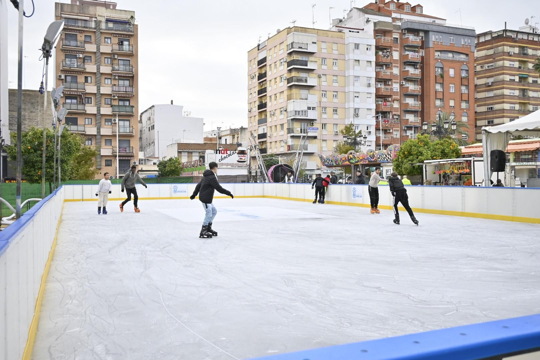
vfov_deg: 39.2
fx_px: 506
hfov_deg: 56.1
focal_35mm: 34
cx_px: 270
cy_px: 180
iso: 320
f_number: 5
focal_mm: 22.5
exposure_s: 1/800
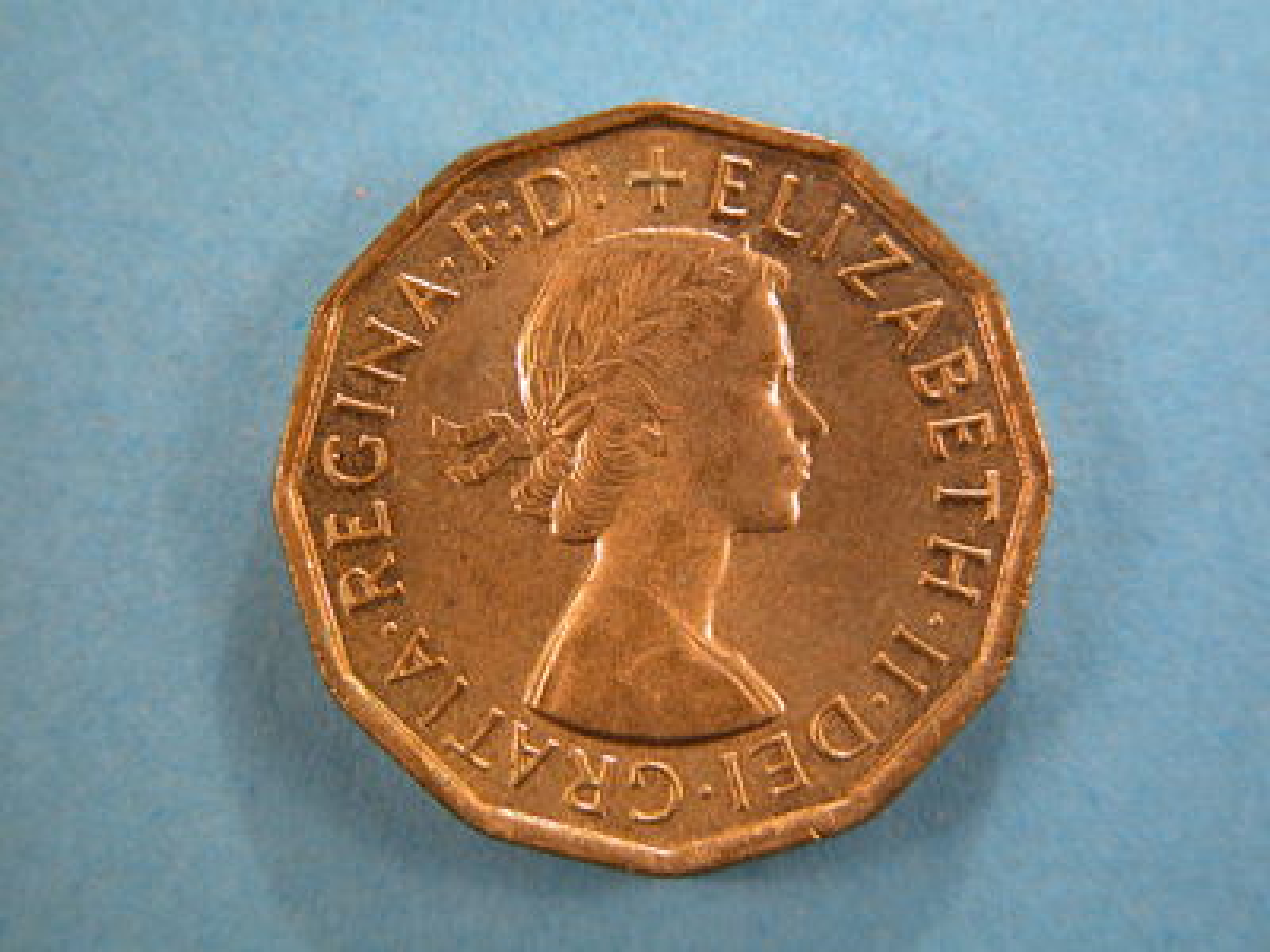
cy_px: 476
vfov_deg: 15.9
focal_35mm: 93
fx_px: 3412
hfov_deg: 21.1
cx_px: 635
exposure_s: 1/68.1
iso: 100
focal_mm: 23.7
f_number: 3.6
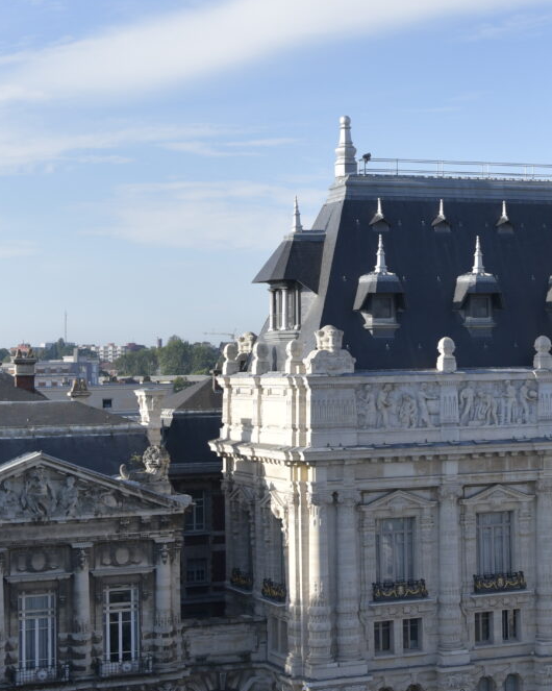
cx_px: 577
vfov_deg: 22.0
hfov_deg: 17.2
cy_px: 290
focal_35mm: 87
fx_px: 1777
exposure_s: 1/400
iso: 100
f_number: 5.6
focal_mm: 32
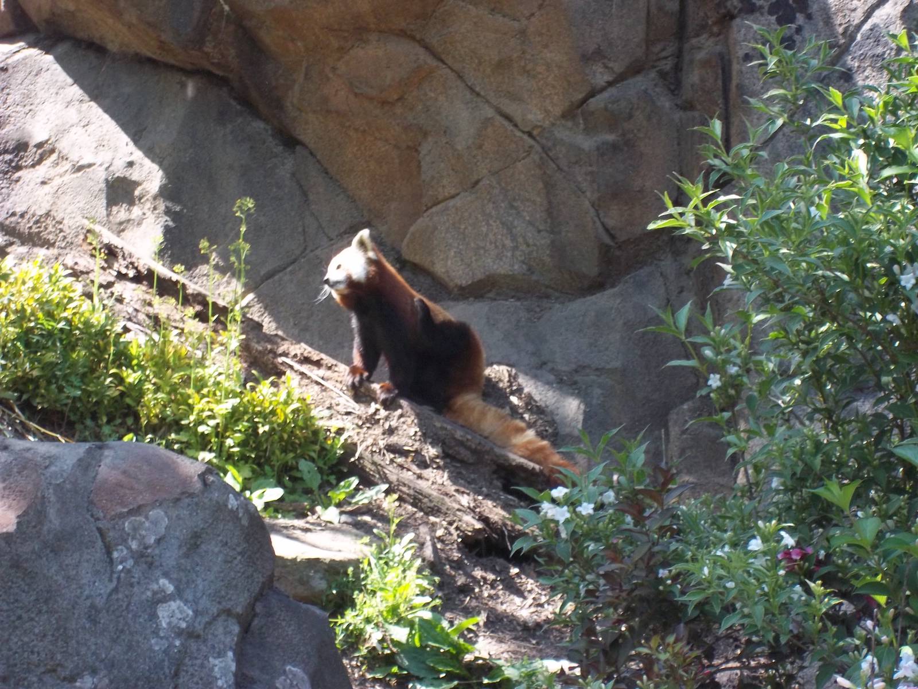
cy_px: 344
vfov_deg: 13.7
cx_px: 459
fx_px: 2864
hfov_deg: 18.2
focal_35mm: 108
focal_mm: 19.5
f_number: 5.6
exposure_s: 1/100
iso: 160
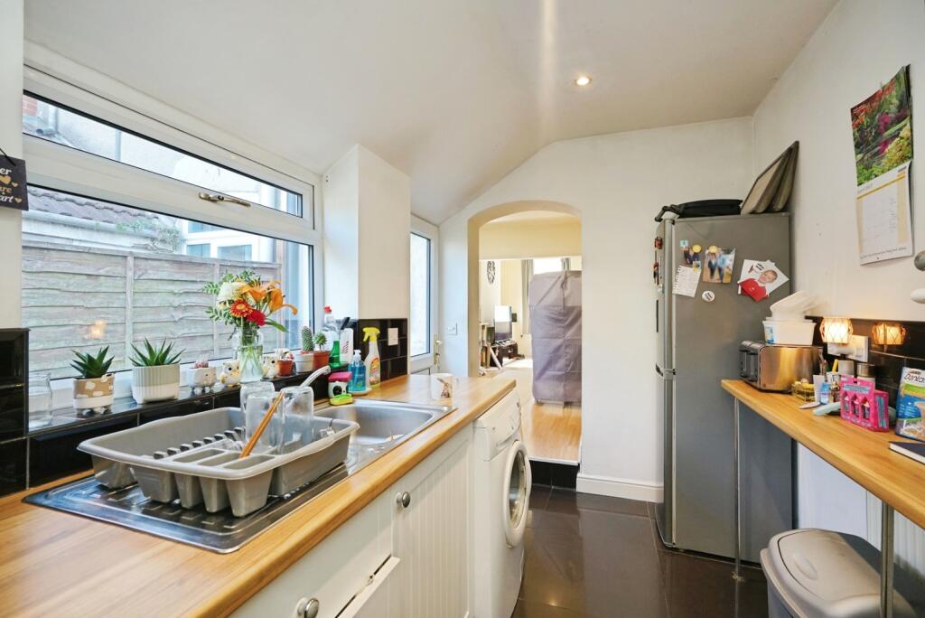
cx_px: 462
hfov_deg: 96.7
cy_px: 309
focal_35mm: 16
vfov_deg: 73.8
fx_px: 411
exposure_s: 1/60
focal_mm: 16
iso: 1250
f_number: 7.1
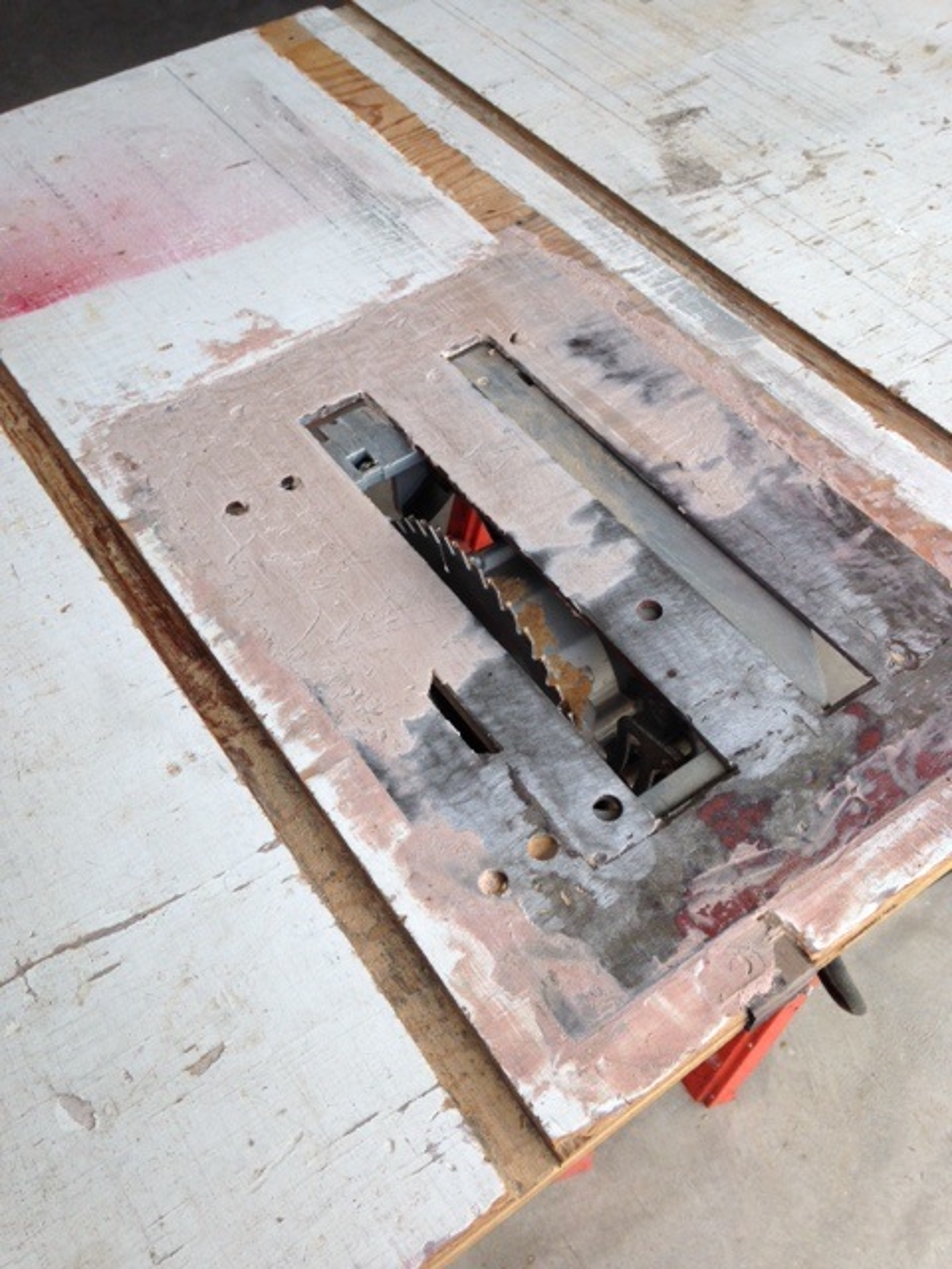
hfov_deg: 42.9
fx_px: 1210
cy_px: 634
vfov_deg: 55.4
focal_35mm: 33
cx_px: 476
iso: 50
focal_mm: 4.12
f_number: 2.4
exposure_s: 1/158
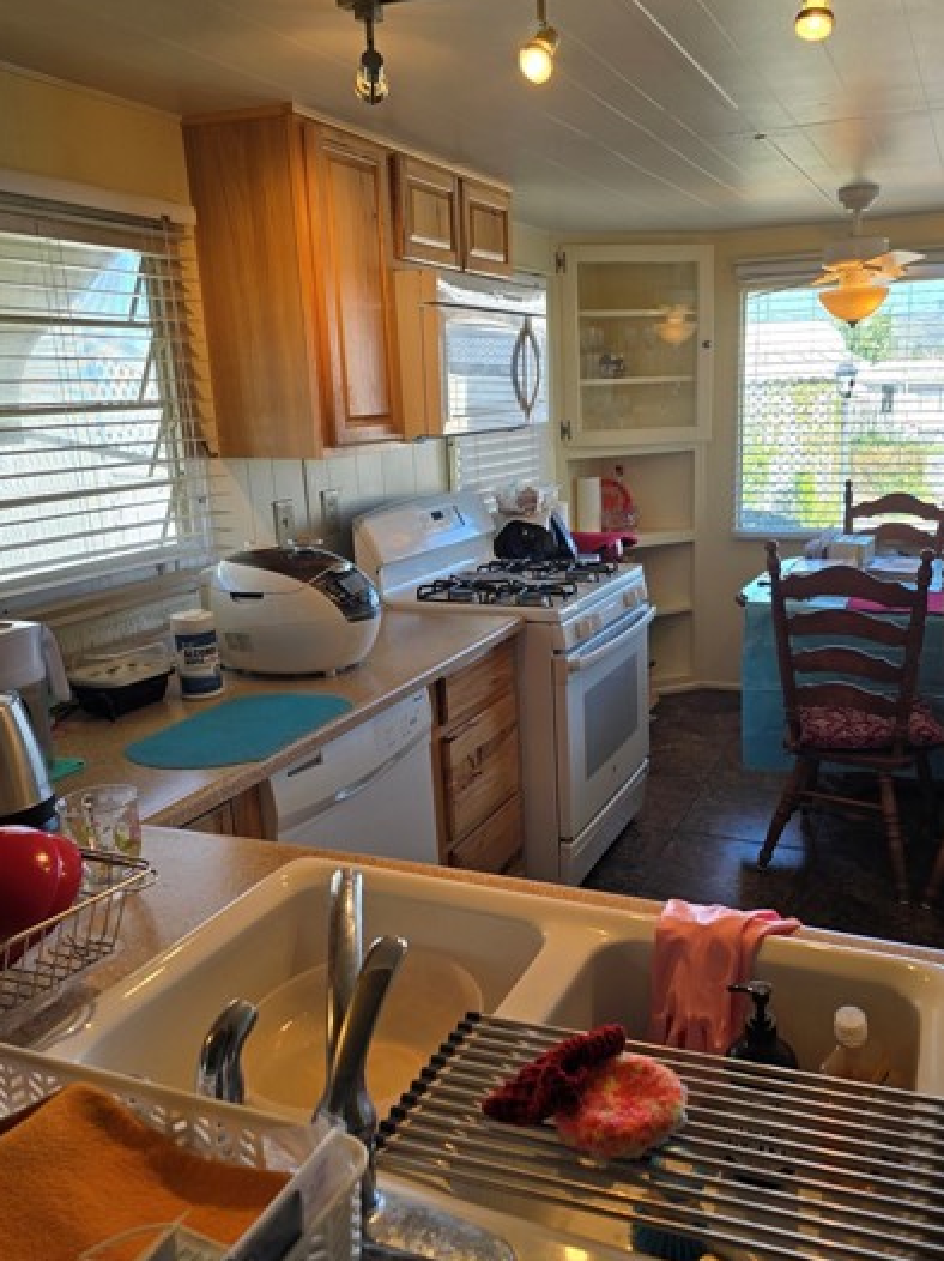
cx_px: 565
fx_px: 1019
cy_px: 666
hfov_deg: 49.4
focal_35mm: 28
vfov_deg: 63.4
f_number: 1.7
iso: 20
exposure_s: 1/120
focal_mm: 6.3
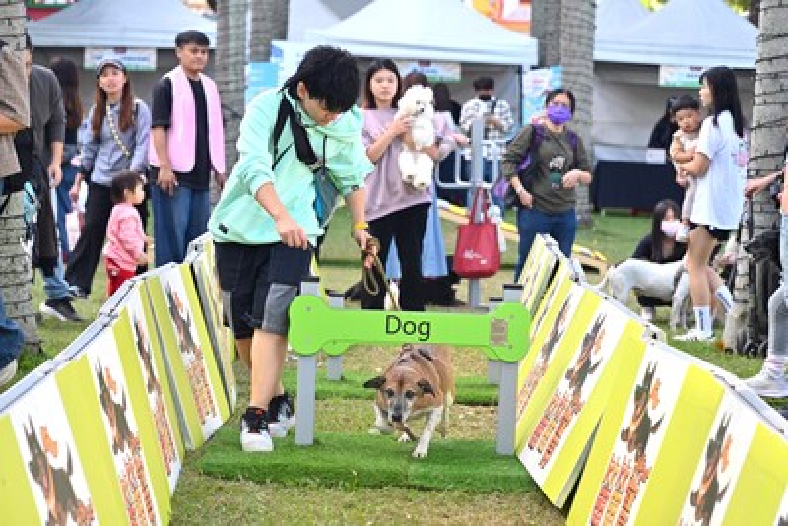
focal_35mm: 120
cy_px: 263
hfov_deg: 17.1
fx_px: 2627
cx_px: 394
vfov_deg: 11.4
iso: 360
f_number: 5.6
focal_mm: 120
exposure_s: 1/250
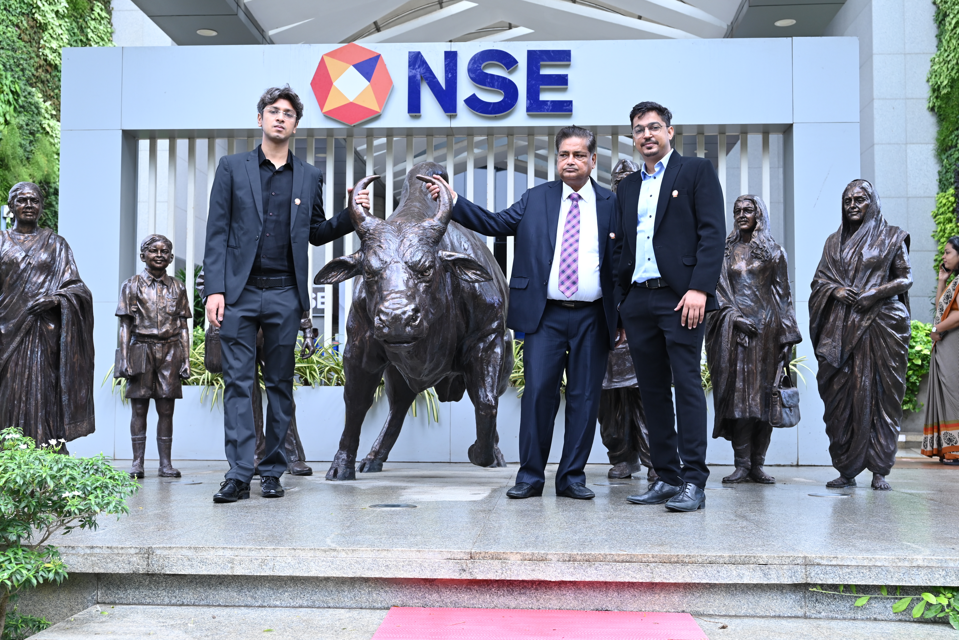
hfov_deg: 47.4
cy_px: 320
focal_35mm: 41
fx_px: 1093
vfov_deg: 32.7
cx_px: 480
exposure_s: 1/125
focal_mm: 41
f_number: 6.3
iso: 640
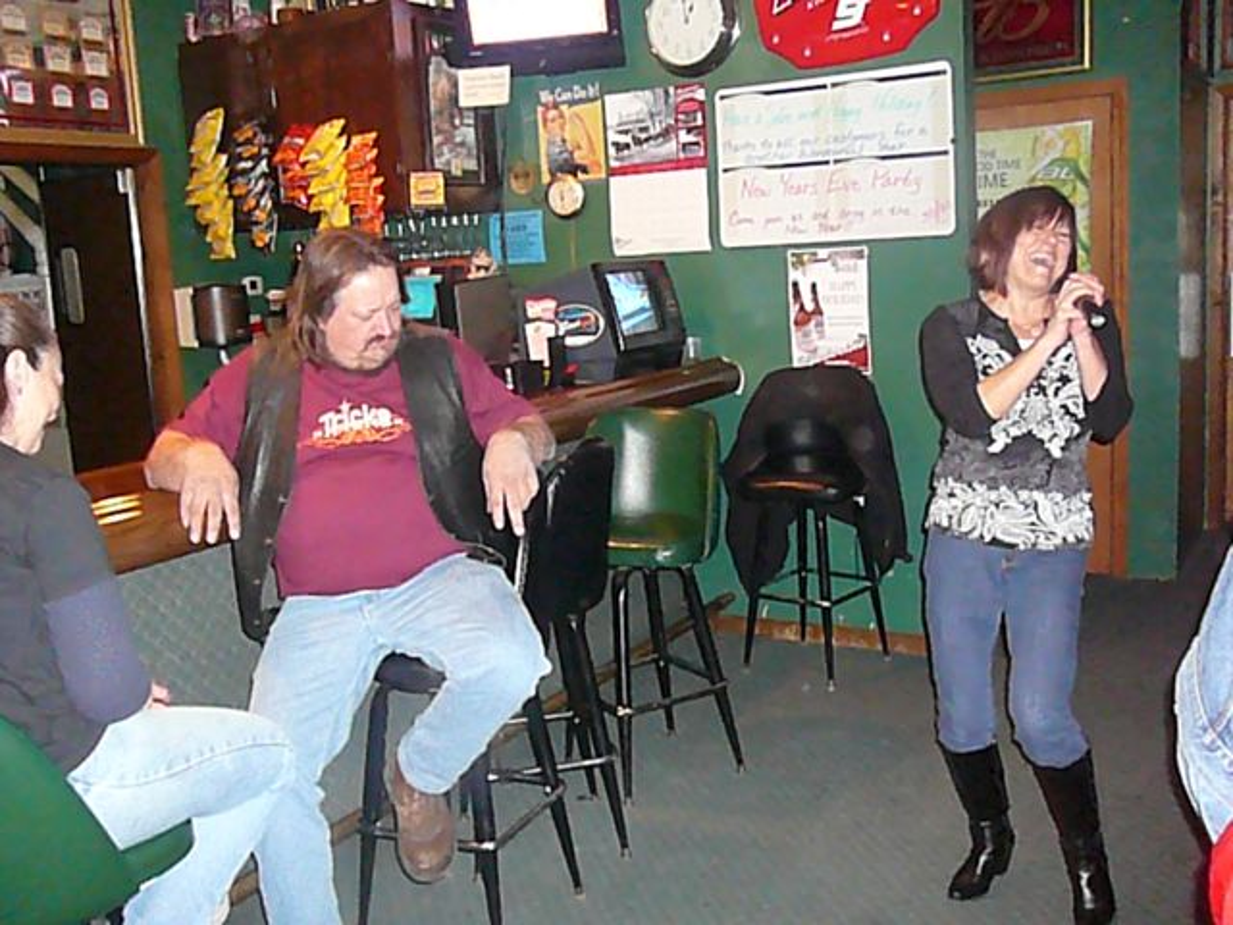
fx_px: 1247
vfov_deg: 40.7
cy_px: 462
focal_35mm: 35
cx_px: 616
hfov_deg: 52.6
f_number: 2.8
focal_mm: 5.2
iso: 1600
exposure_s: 1/30
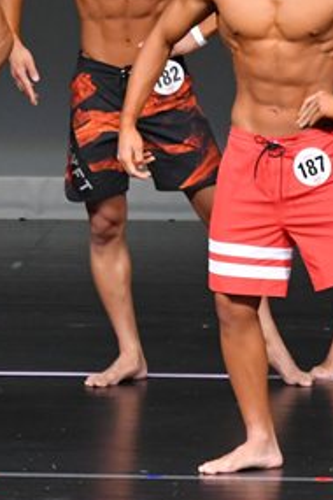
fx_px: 10738
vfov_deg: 2.7
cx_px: -127
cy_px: 165
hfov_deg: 1.8
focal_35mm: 774
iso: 4000
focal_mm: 190
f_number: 5.6
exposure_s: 1/400
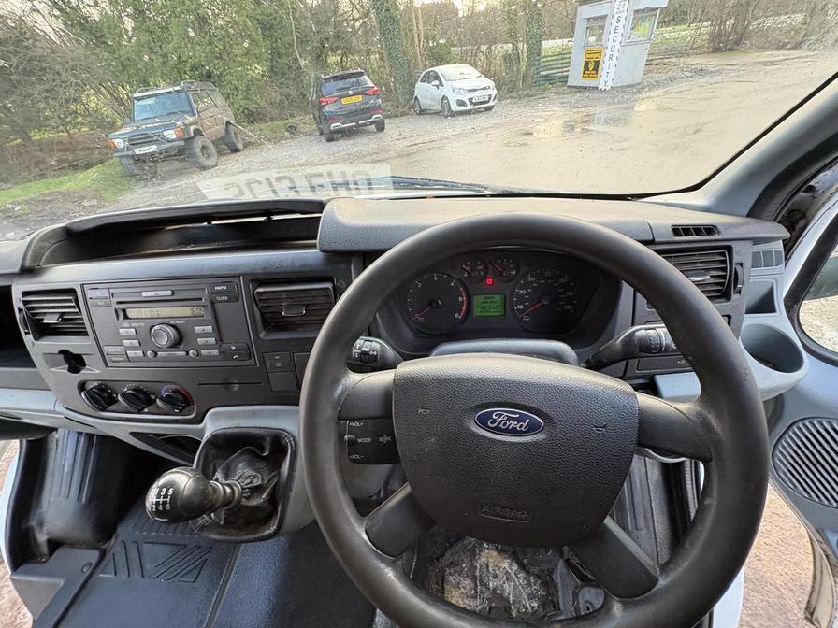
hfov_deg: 102.1
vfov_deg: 85.7
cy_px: 314
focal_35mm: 14
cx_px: 419
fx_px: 339
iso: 320
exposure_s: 1/60
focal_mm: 2.22
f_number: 2.2
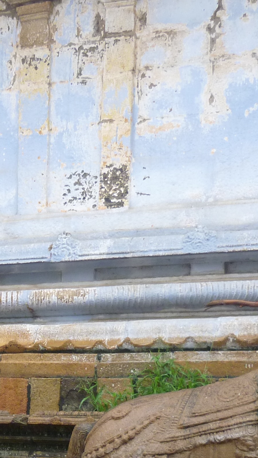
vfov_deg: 24.5
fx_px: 1034
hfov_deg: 14.1
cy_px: 379
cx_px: 12
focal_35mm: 85
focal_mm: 5.5
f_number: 2.8
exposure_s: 1/30
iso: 160
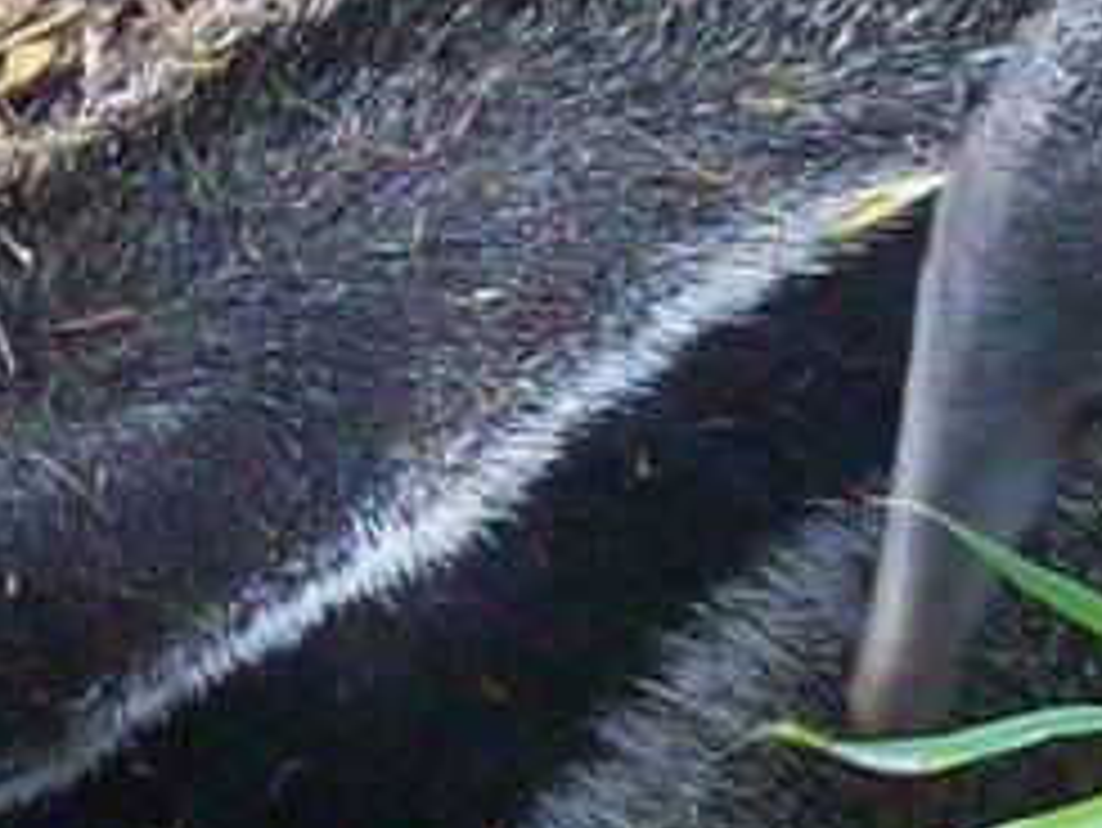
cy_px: 421
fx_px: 7485
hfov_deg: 8.4
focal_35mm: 235
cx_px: 697
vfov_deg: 6.3
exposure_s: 1/38.7
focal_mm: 6
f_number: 2.7
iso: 160
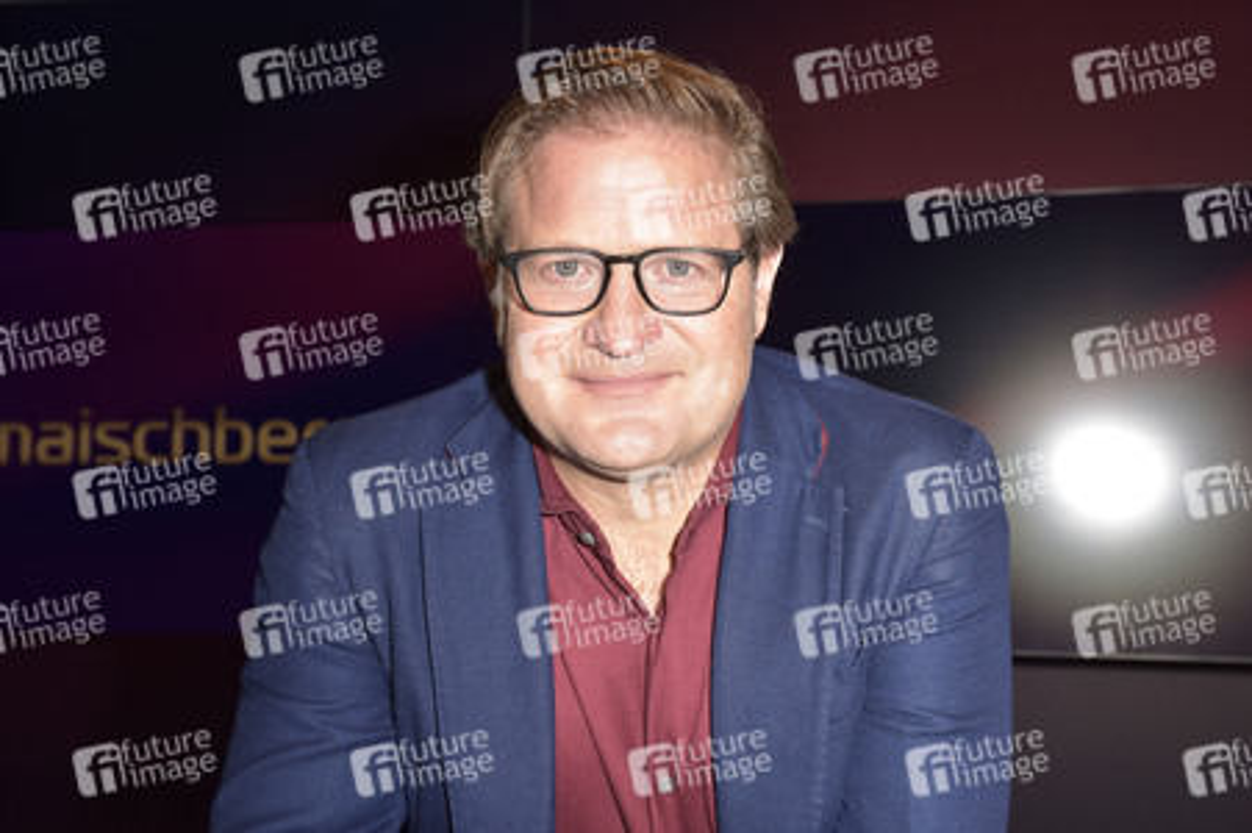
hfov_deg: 44.5
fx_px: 1529
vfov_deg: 30.5
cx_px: 626
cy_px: 416
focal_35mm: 44
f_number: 5.6
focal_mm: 44
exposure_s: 1/200
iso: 640
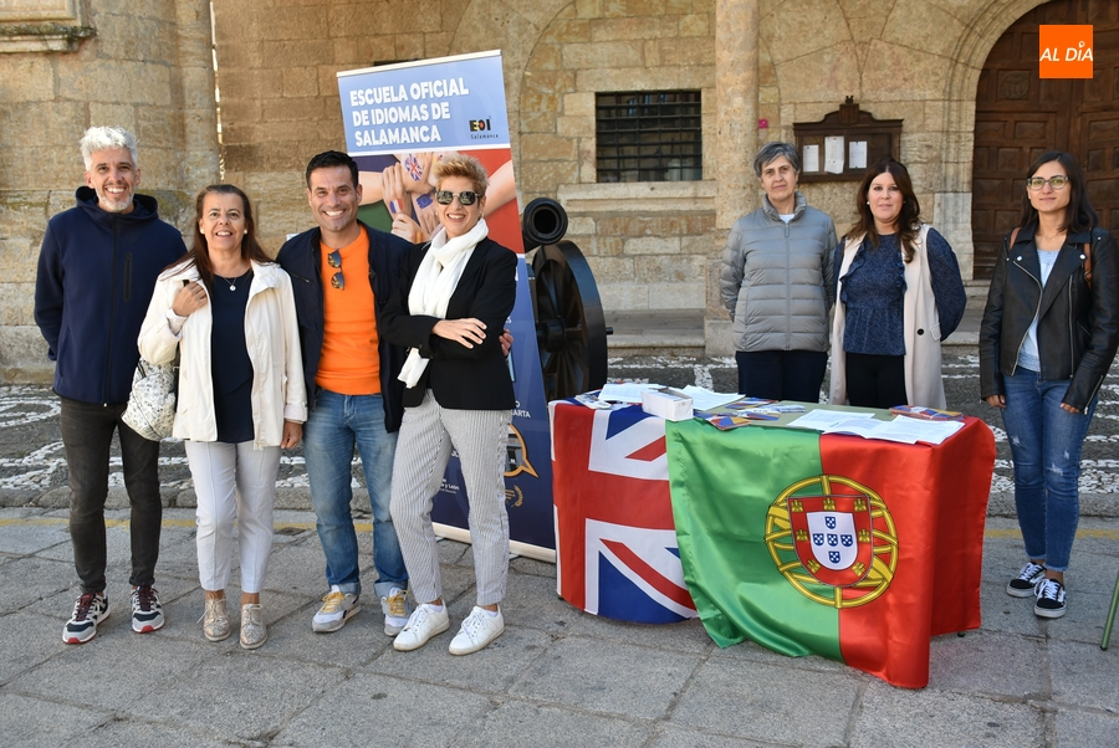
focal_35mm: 34
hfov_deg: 55.1
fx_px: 1073
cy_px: 374
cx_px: 560
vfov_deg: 38.4
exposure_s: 1/125
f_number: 3.8
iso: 100
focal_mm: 23
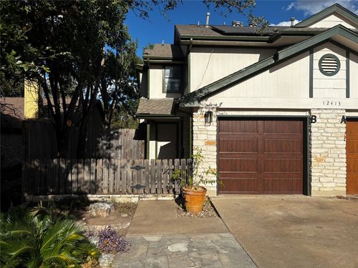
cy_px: 134
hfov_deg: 67.3
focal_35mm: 26
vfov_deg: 53.1
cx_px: 179
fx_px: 269
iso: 50
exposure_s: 1/5348
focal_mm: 5.96
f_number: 1.6
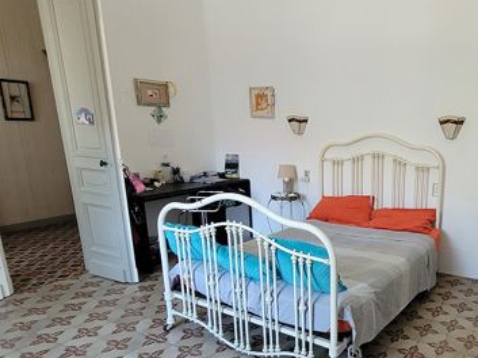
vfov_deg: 52.6
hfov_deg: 62.7
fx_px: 359
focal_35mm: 26
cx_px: 369
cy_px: 214
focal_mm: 1.74
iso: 250
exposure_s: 1/50
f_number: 2.2
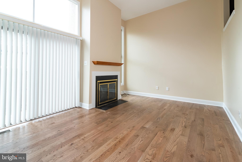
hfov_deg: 96.7
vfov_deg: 73.8
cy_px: 81
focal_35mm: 16
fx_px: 108
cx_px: 121
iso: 1000
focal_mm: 16
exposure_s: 1/60
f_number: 11
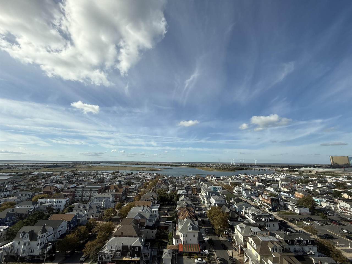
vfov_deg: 85.7
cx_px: 176
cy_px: 132
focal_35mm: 14
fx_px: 142
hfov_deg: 102.1
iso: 50
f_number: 2.2
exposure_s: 1/2320
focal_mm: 2.22
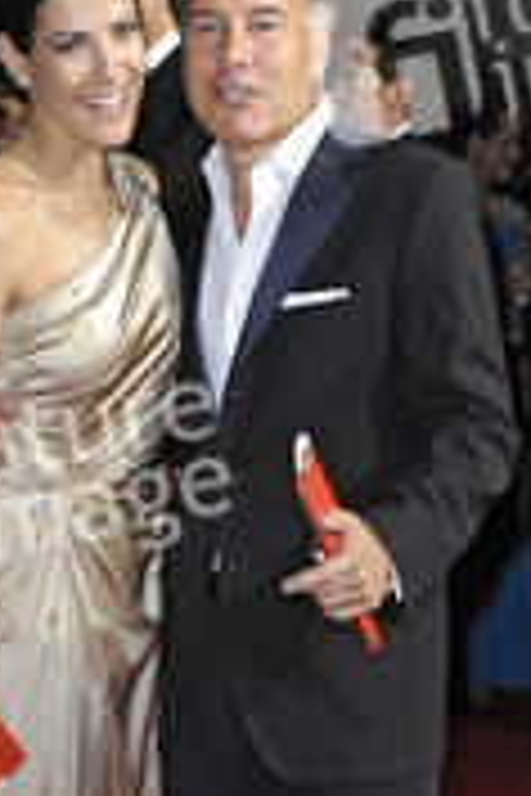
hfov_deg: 11.0
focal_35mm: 124
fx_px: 2743
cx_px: 130
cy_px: 715
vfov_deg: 16.3
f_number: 5.6
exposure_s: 1/160
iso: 640
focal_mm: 55
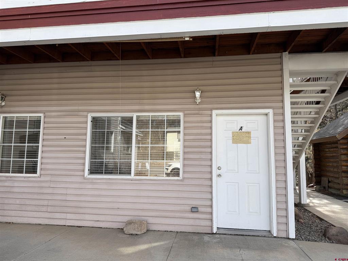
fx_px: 241
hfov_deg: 71.6
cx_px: 174
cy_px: 130
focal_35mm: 24
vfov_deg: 56.8
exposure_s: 1/1211
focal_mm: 6.76
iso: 80
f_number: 1.78
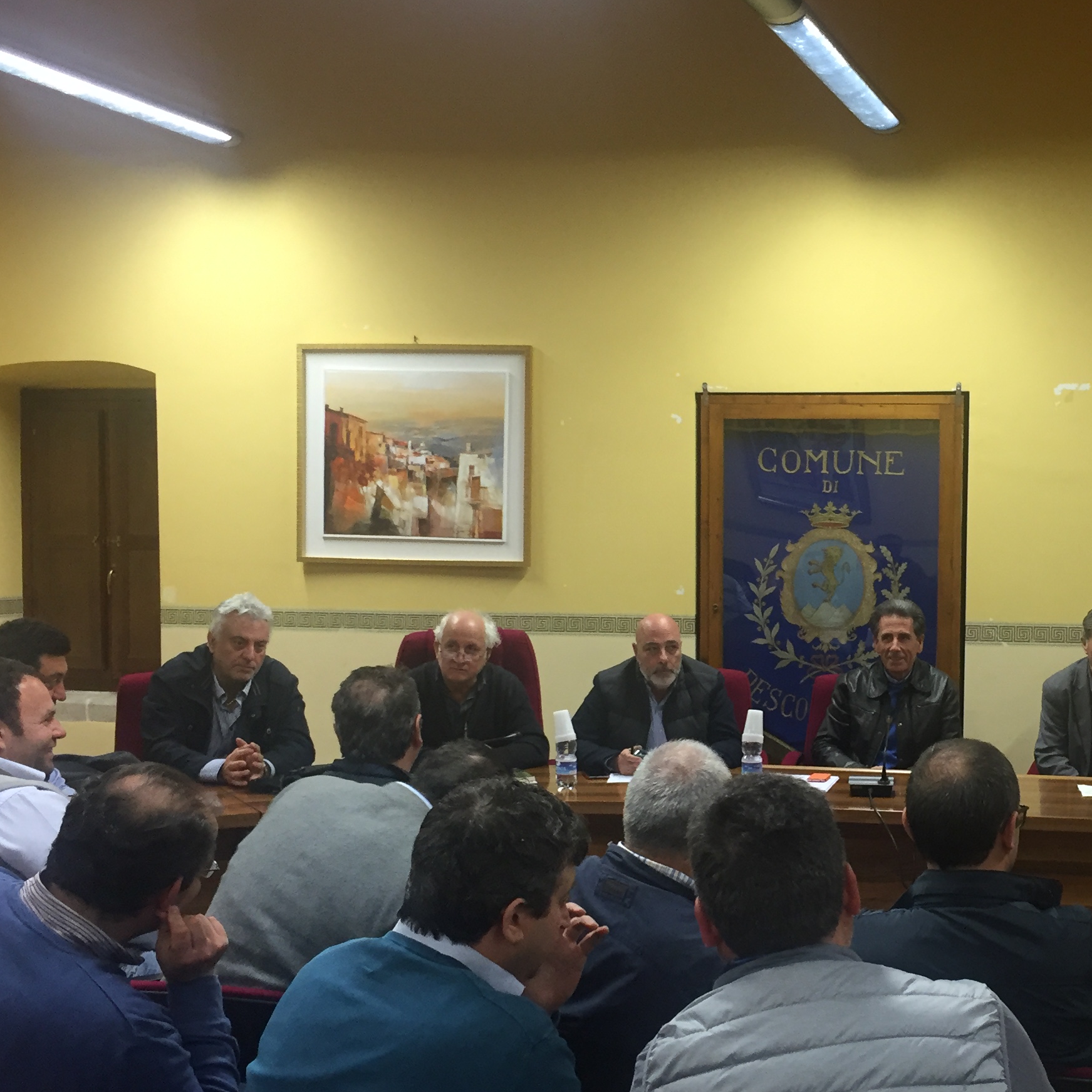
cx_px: 816
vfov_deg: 35.3
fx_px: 1713
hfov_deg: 34.6
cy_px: 631
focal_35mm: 48
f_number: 2.2
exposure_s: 1/33
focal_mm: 4.15
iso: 125
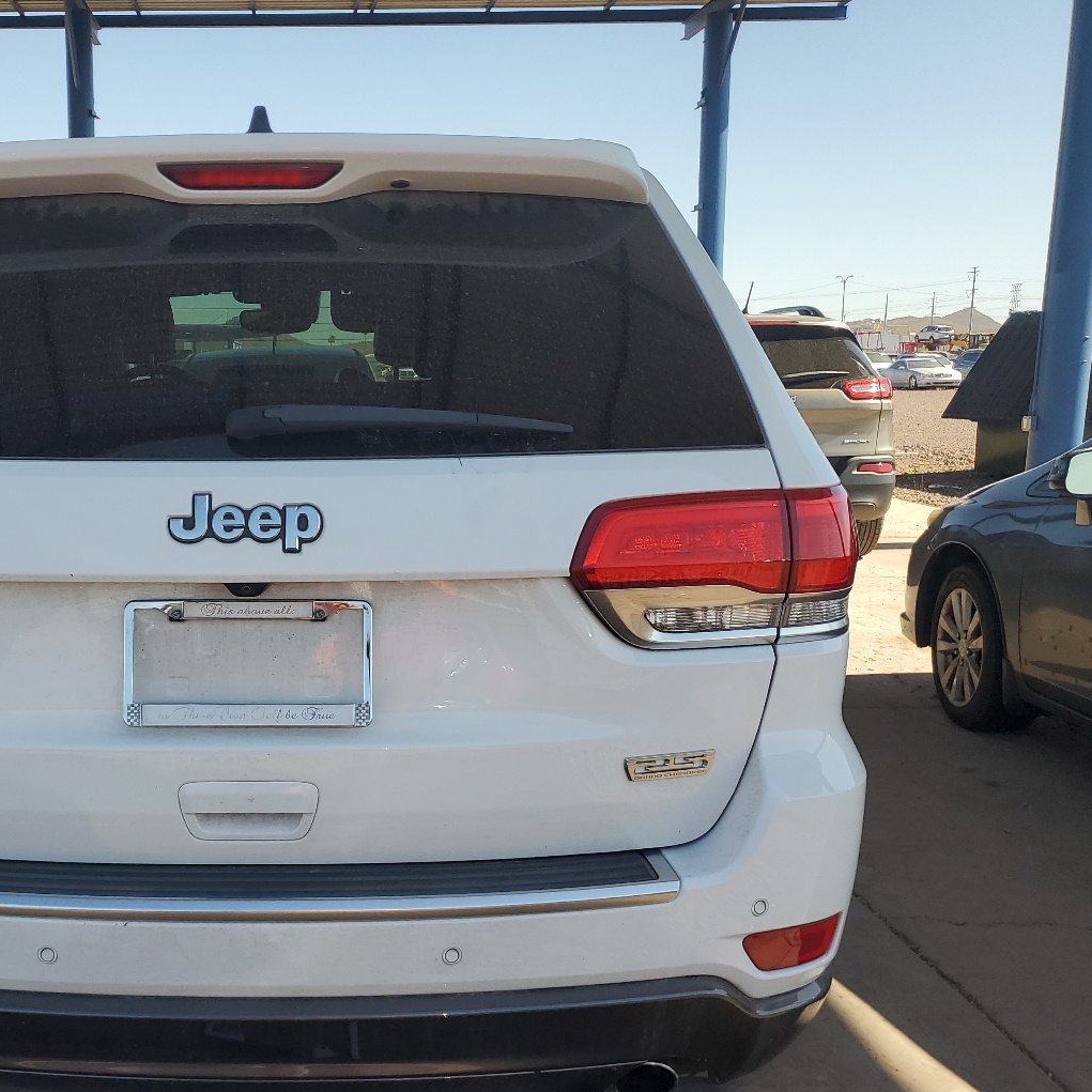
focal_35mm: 36
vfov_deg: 45.9
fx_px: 1285
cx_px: 256
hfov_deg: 44.3
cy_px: 615
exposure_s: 1/1429
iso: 50
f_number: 1.5
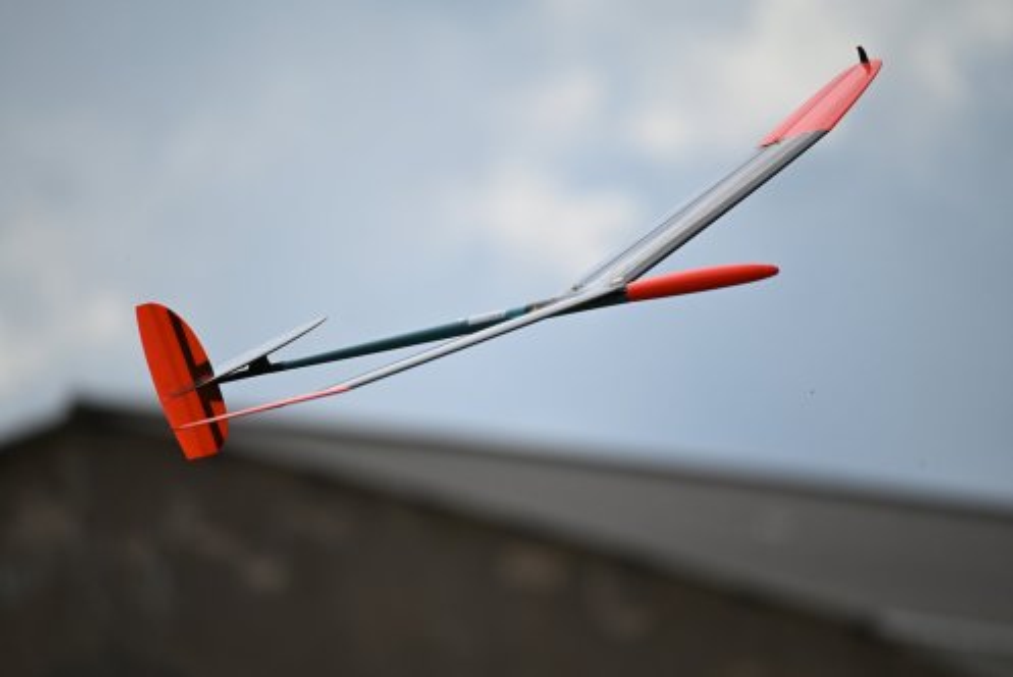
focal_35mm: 400
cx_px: 506
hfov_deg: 5.2
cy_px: 338
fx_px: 11262
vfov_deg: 3.4
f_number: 7.1
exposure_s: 1/3200
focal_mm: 400
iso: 500
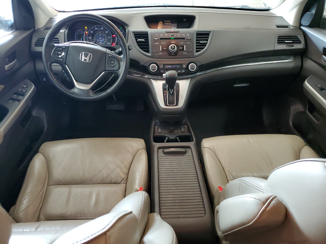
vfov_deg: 53.1
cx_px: 163
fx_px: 245
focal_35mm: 26
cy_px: 122
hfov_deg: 67.3
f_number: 1.5
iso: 305
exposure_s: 1/60.2
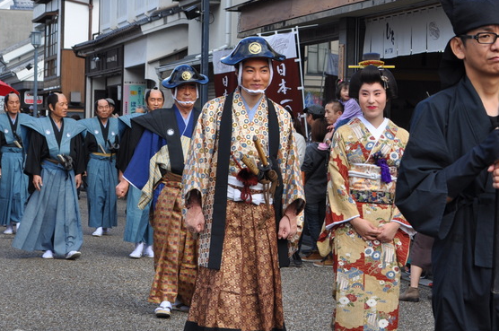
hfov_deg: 17.2
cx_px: 337
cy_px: 119
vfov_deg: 11.5
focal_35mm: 119
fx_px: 1643
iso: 200
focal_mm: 55
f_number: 8
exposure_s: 1/160
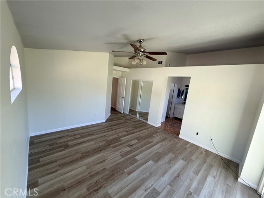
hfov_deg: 102.1
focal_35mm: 14
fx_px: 107
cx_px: 132
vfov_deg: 85.7
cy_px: 99
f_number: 2.2
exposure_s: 1/99
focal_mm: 2.22
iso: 80
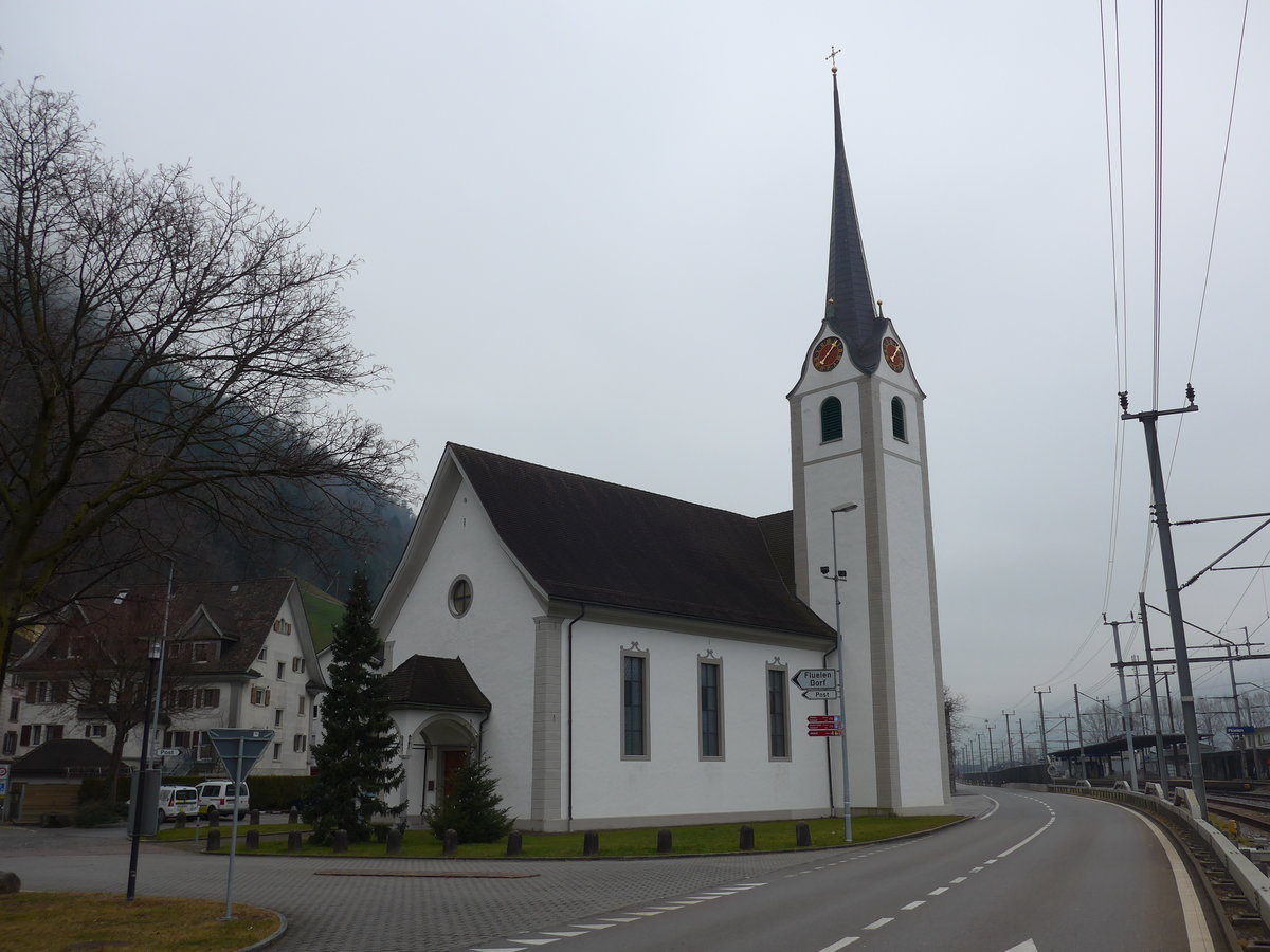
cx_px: 635
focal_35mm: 29
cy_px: 476
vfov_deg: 48.2
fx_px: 1064
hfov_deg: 61.7
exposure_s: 1/500
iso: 80
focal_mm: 6
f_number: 2.8
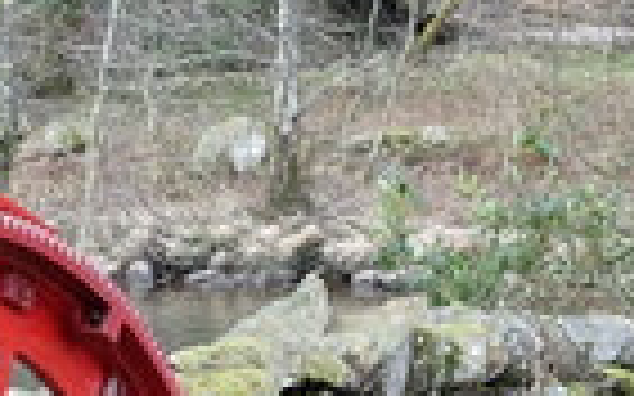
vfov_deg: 6.9
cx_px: -297
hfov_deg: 11.3
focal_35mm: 178
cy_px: 1026
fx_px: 3074
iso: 200
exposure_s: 1/140
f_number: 4
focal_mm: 20.5
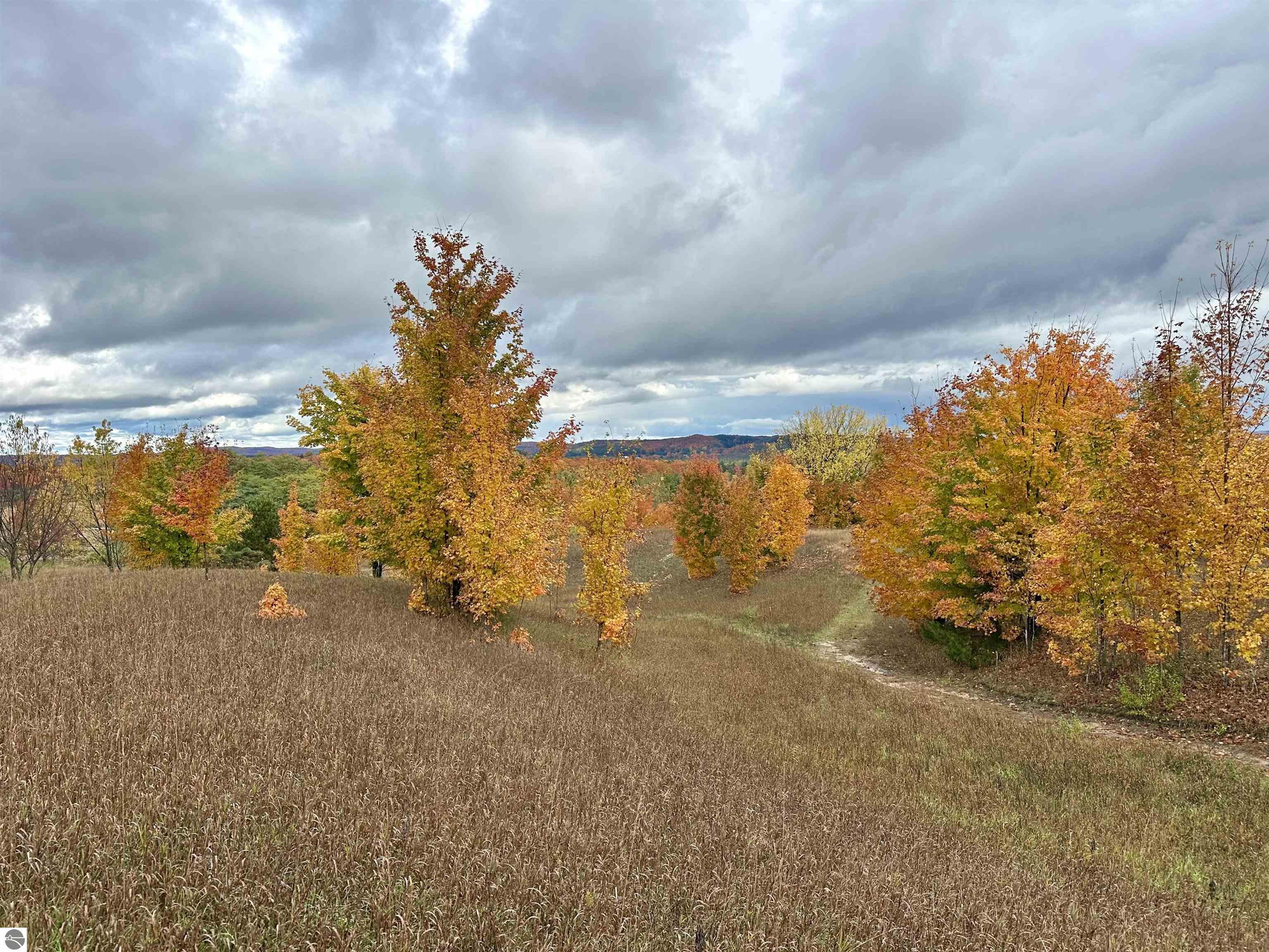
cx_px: 634
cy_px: 476
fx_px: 880
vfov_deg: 56.8
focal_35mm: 24
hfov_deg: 71.6
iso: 80
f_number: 1.78
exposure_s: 1/2299
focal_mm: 6.86
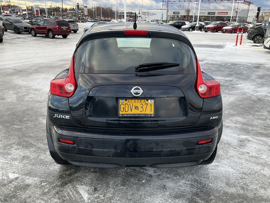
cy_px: 102
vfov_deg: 48.2
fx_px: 226
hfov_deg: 61.7
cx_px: 135
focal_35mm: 29
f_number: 1.8
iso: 20
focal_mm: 3
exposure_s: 1/122
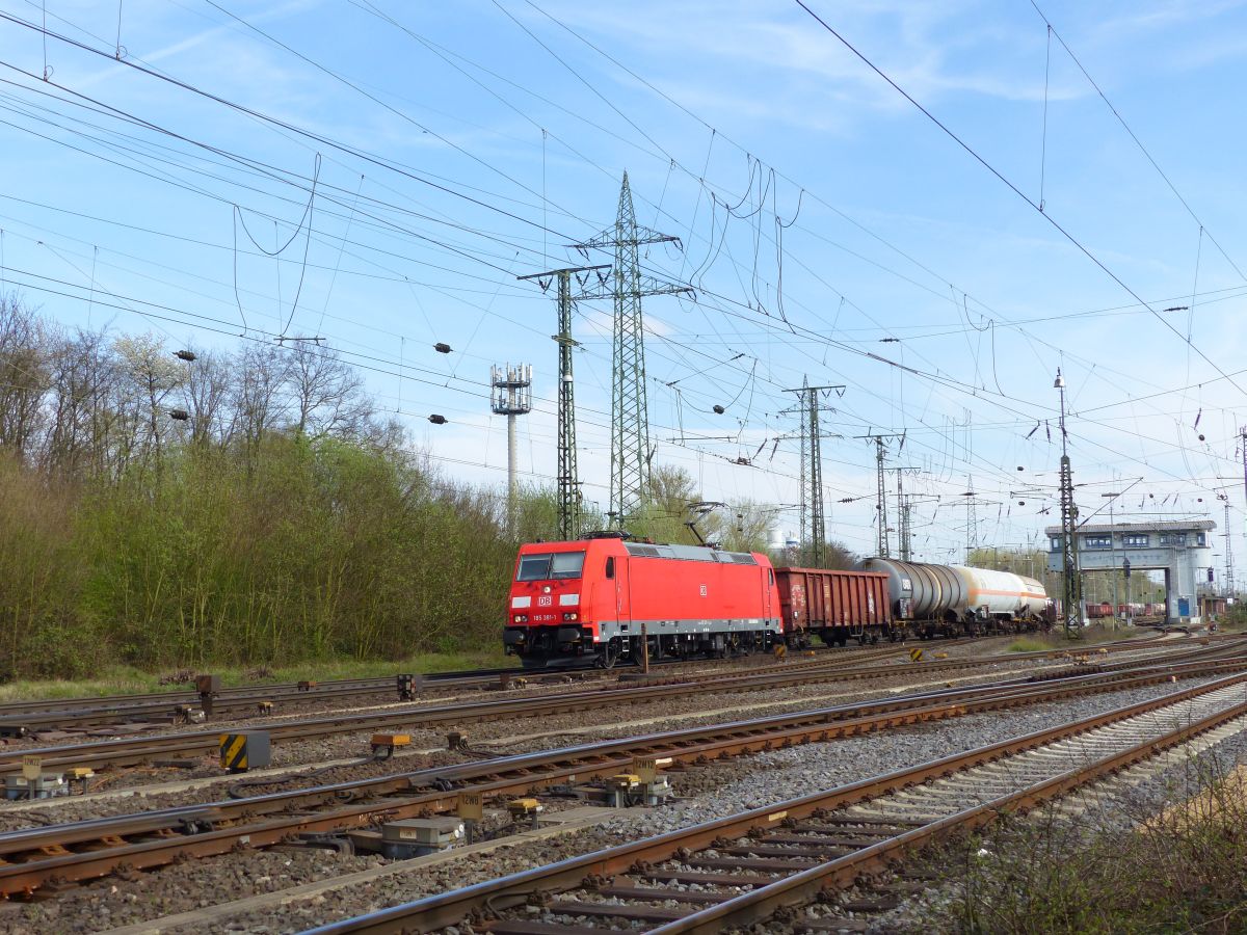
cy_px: 468
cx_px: 624
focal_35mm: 45
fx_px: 1621
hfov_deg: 42.1
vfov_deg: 32.2
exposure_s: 1/640
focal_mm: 8.1
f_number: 3.5
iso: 100
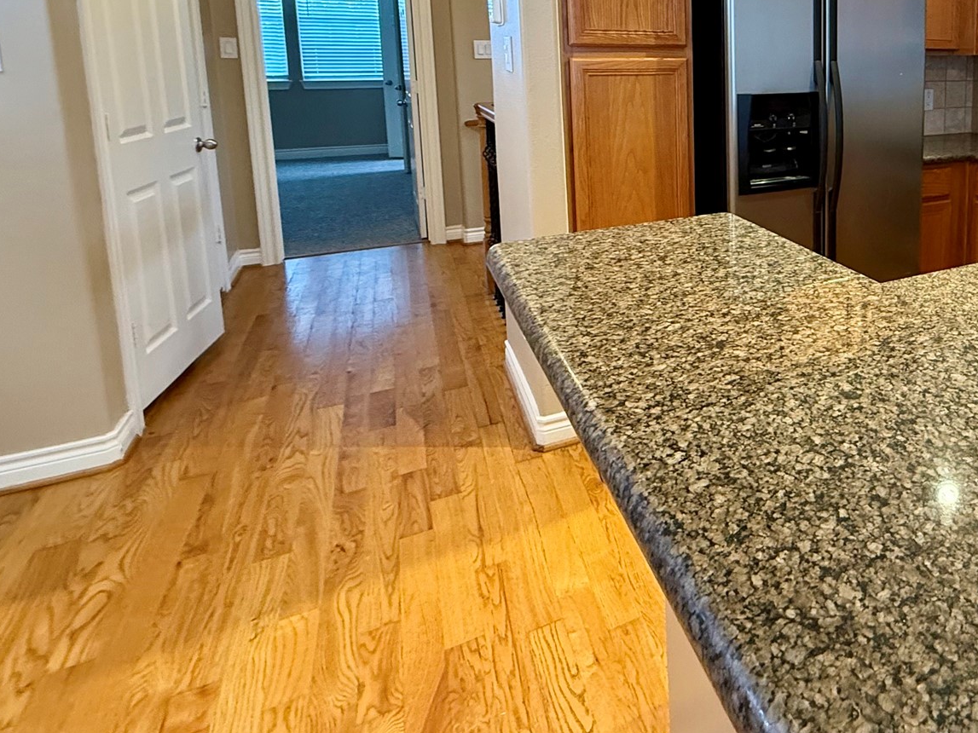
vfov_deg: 51.3
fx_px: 706
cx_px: 851
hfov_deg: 60.5
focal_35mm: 25
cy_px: 142
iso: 500
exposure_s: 1/60
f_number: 2.2
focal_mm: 2.22
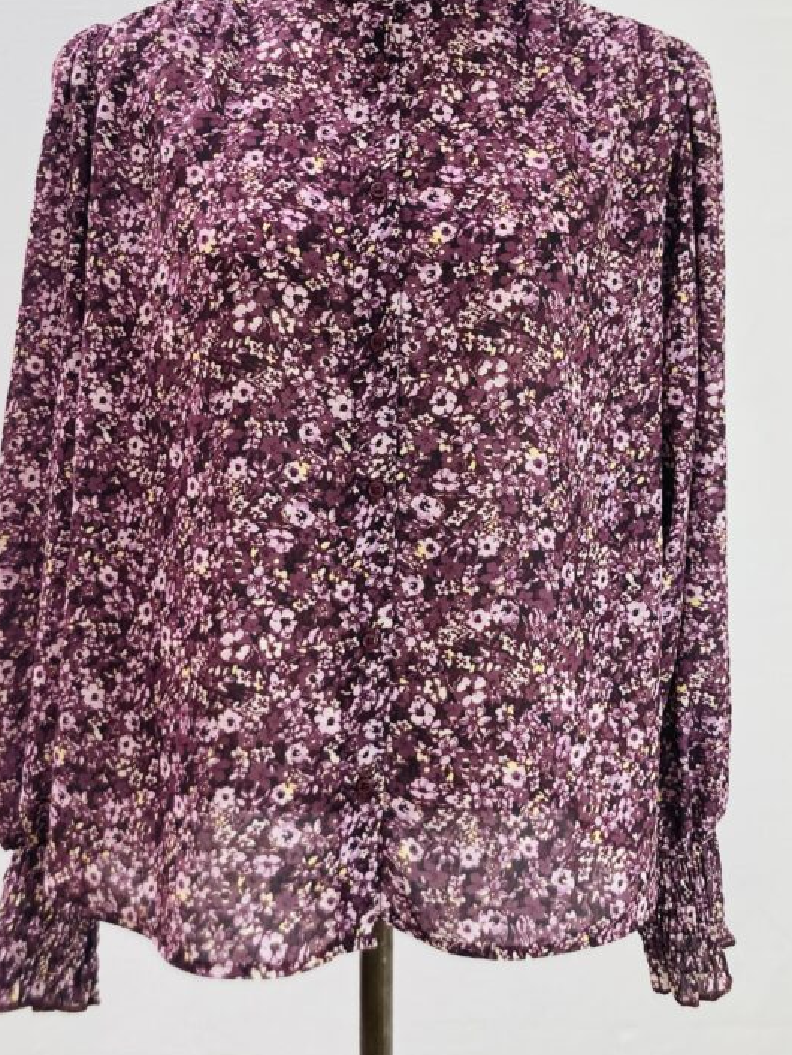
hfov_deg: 38.7
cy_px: 376
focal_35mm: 37
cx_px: 372
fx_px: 1128
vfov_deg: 49.5
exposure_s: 1/120
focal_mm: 3.99
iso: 64
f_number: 1.8
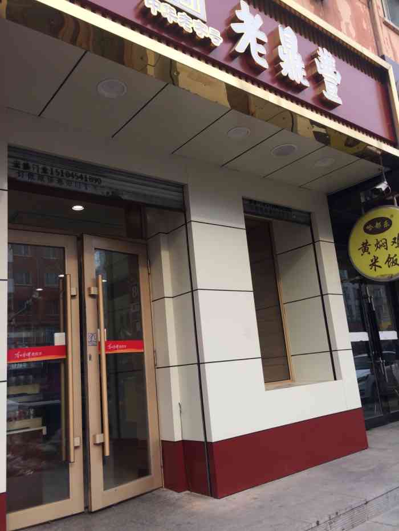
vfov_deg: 61.7
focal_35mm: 29
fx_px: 446
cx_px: 200
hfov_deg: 48.2
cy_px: 266
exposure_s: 1/513
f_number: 2.2
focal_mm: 4.15
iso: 32
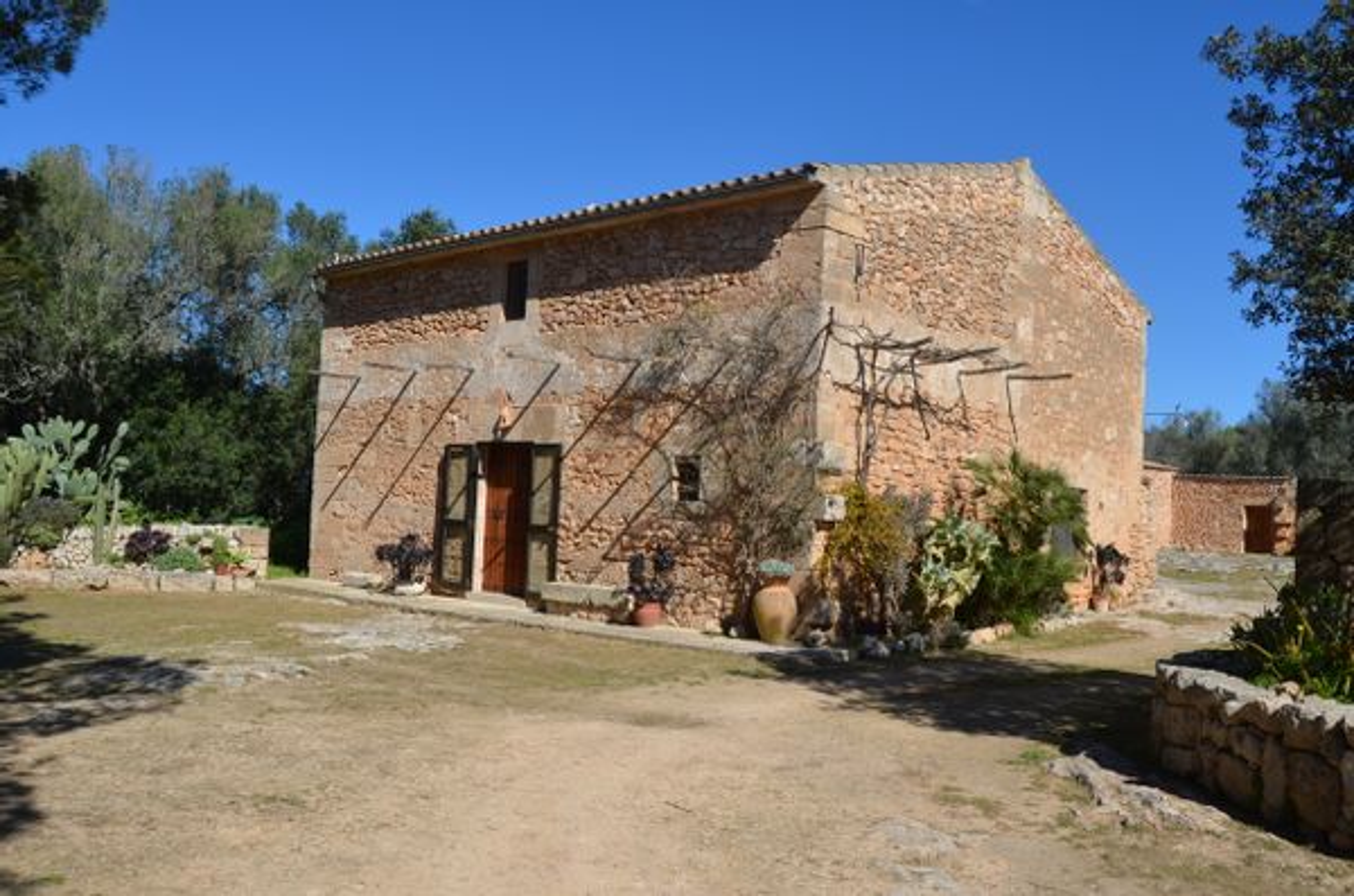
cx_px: 677
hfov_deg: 62.0
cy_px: 448
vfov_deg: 43.4
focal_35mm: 30
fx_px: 1126
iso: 100
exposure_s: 1/320
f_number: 9
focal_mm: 20
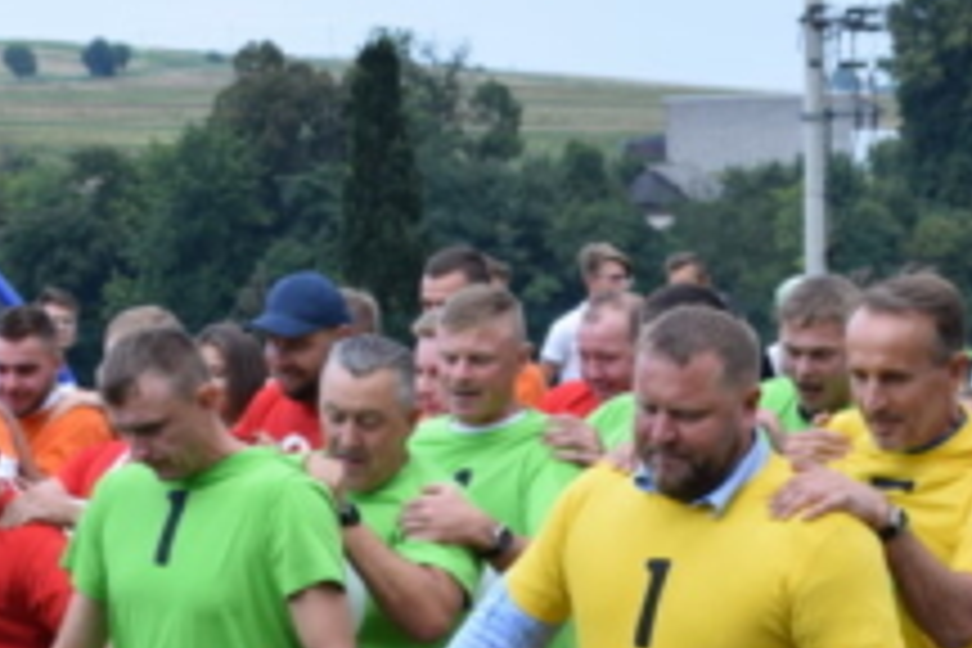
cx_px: 706
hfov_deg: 13.2
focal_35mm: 155
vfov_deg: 8.7
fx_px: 4198
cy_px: 817
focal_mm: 35
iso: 400
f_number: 8
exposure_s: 1/250
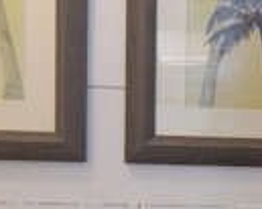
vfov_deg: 22.5
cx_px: 299
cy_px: 160
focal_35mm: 67
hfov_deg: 25.9
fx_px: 519
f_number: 10
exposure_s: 1/6
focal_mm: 12
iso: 1250
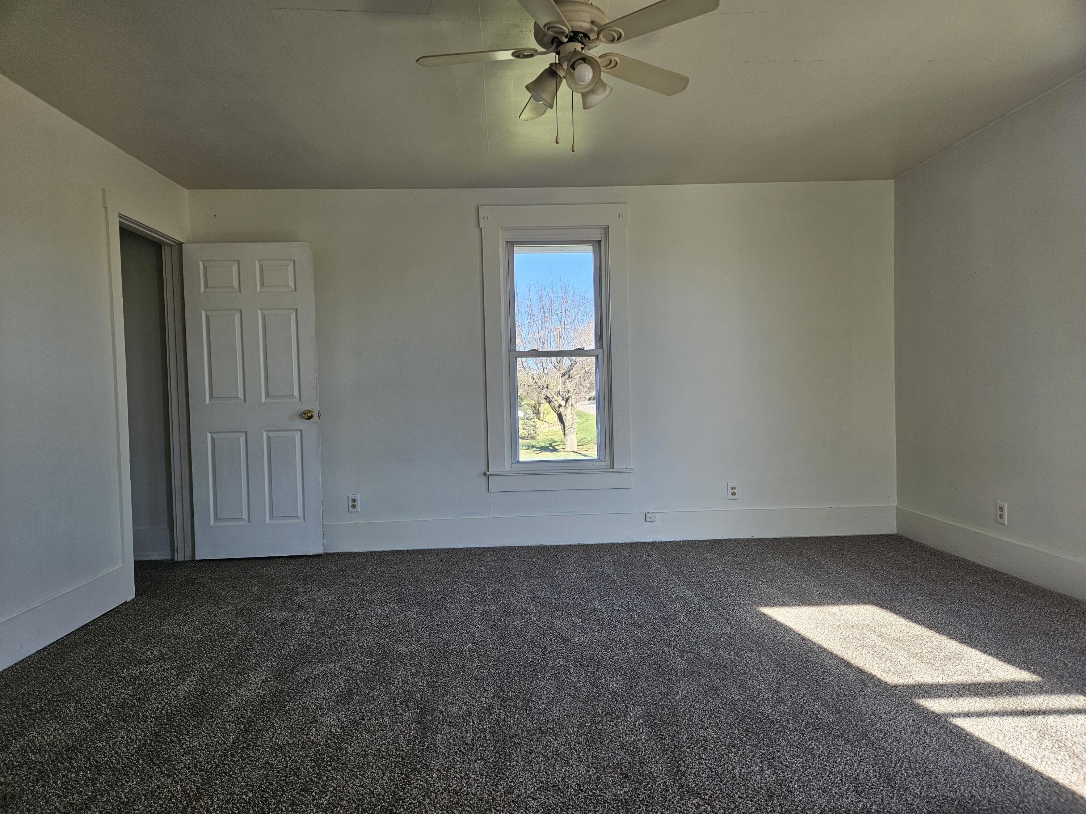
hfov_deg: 73.9
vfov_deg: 58.9
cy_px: 407
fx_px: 722
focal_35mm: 23
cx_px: 543
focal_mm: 5.4
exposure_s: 1/207
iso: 40
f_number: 1.8
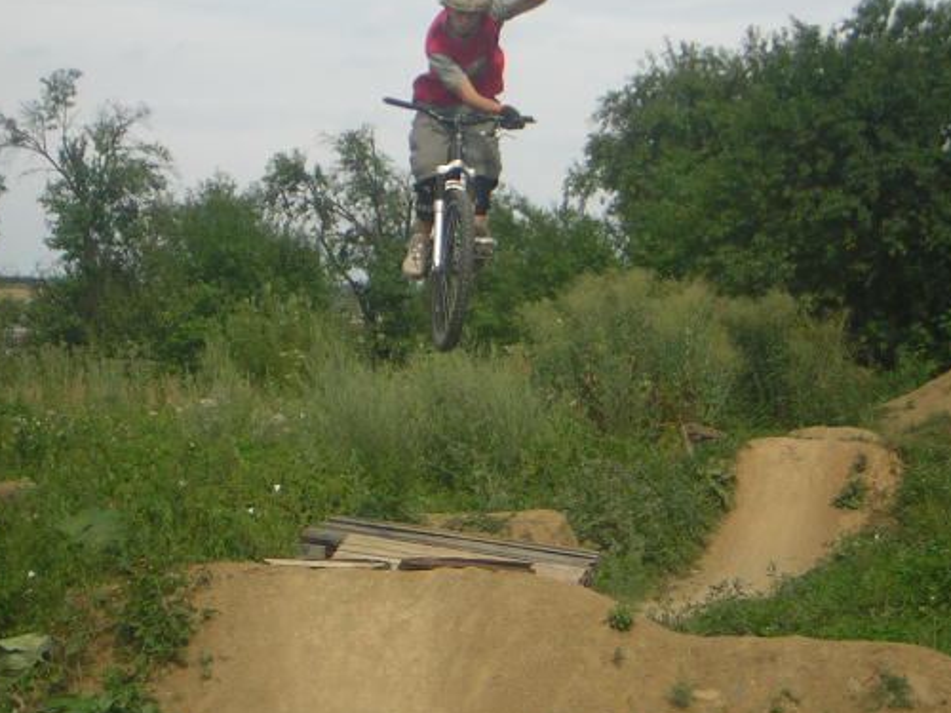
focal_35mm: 128
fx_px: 3517
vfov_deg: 11.6
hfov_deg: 15.4
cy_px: 312
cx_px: 462
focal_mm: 13.1
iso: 50
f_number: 4.5
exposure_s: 1/405
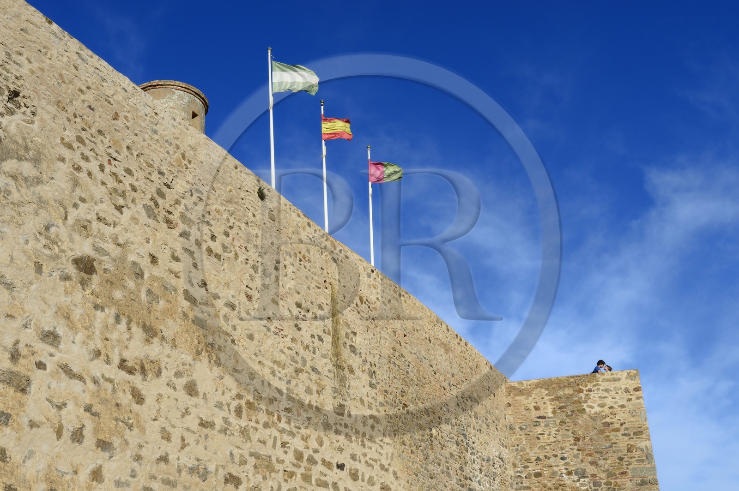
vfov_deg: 28.0
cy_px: 246
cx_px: 370
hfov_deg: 41.1
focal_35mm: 48
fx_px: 984
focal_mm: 48
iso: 200
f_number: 14
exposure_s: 1/250
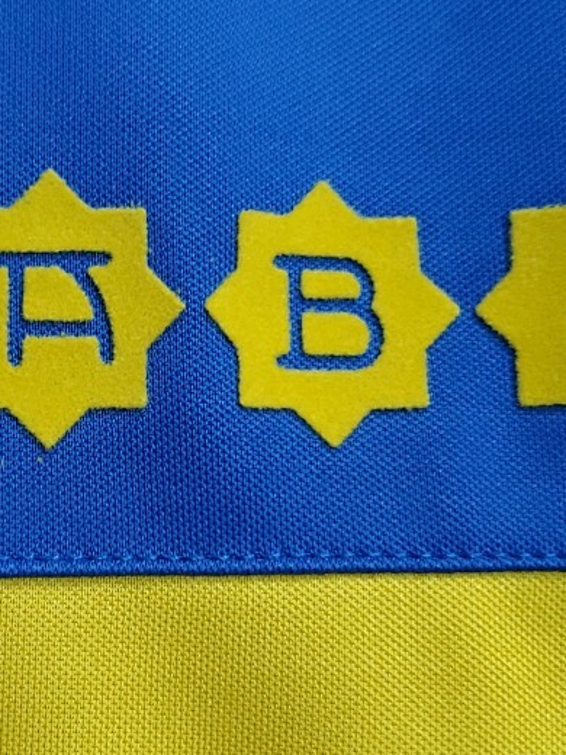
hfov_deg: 26.6
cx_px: 123
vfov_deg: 35.5
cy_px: 404
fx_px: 1177
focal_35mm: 54
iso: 200
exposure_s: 1/30
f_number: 1.5
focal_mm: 4.3
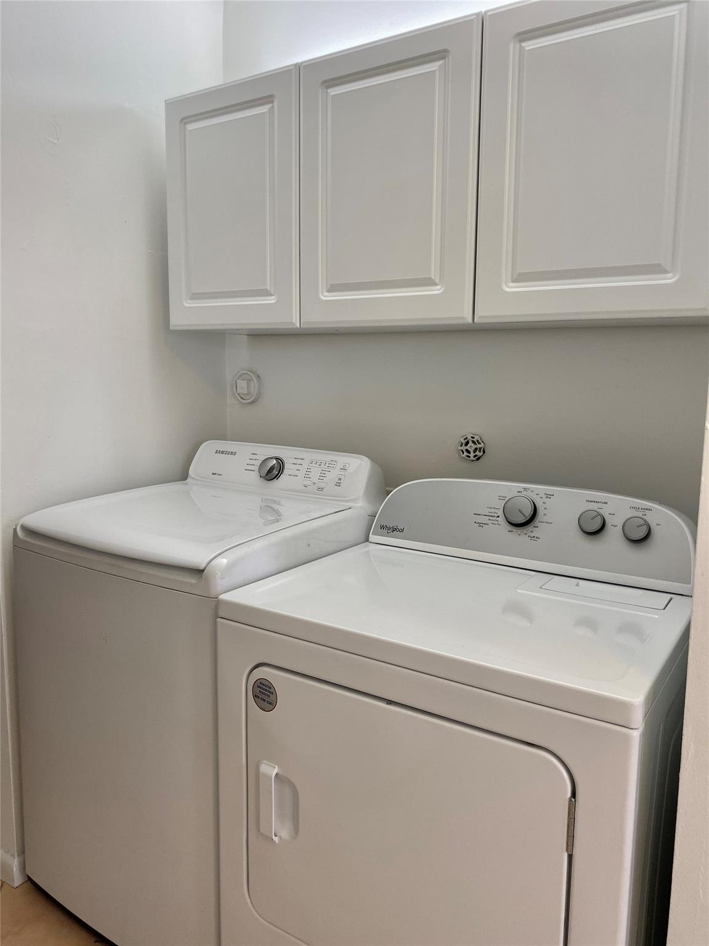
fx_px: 710
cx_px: 354
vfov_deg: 67.3
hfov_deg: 53.1
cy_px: 473
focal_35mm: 26
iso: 64
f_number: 1.8
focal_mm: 4.25
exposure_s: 1/60
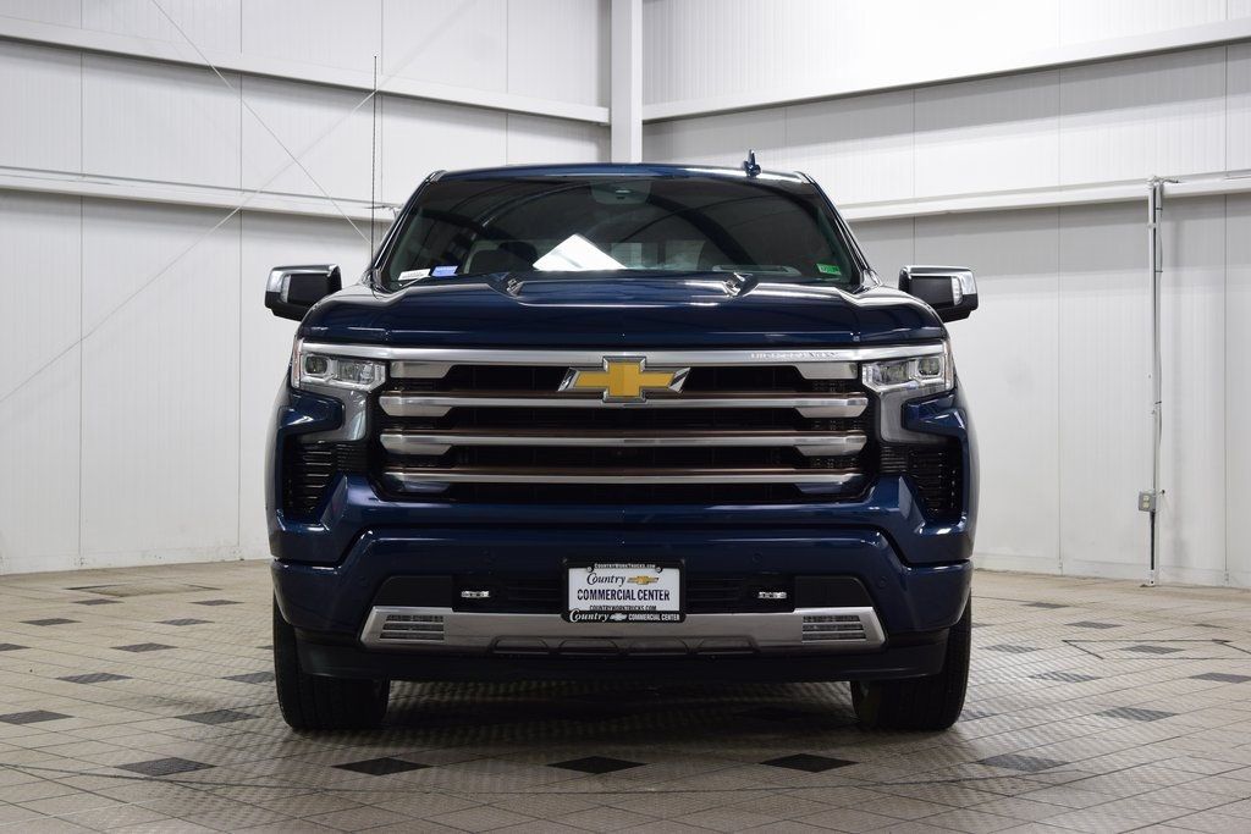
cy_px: 417
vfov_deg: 23.8
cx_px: 626
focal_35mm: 57
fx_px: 1981
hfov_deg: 35.0
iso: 400
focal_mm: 38
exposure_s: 1/15
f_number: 6.3
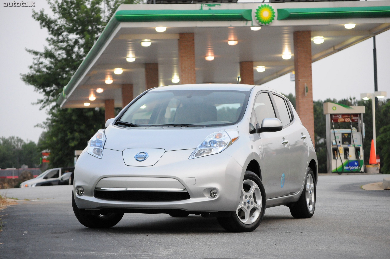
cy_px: 130
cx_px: 195
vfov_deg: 11.1
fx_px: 1331
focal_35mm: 123
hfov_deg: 16.7
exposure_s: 1/800
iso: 2000
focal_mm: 82
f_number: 4.5
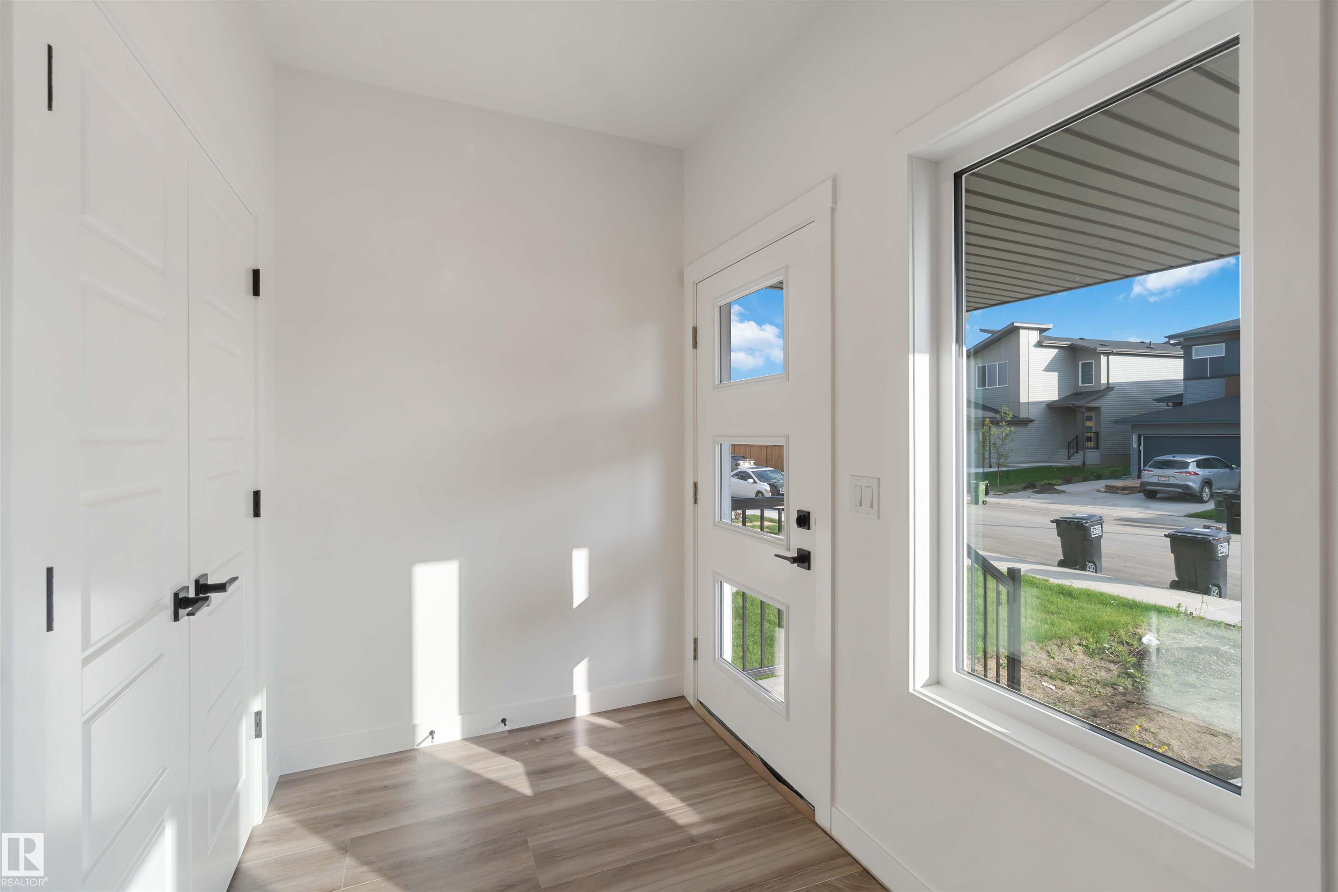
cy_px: 446
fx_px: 557
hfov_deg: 100.4
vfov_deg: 77.3
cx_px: 669
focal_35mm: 15
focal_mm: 10
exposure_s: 1/50
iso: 100
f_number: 8
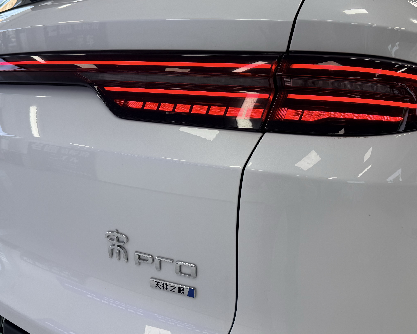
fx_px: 407
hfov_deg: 54.1
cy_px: 148
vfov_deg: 44.5
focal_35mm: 33
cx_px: 187
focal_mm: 6.76
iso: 64
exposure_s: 1/281
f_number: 1.78
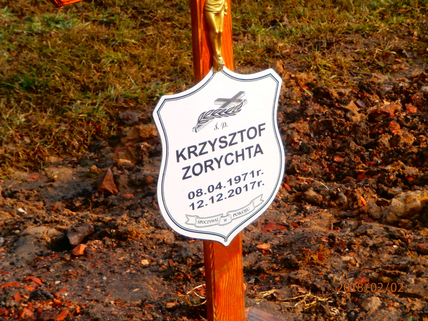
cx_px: 214
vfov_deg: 10.8
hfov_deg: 14.4
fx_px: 1694
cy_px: 160
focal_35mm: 137
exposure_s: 1/250
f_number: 5.7
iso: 100
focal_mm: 24.17
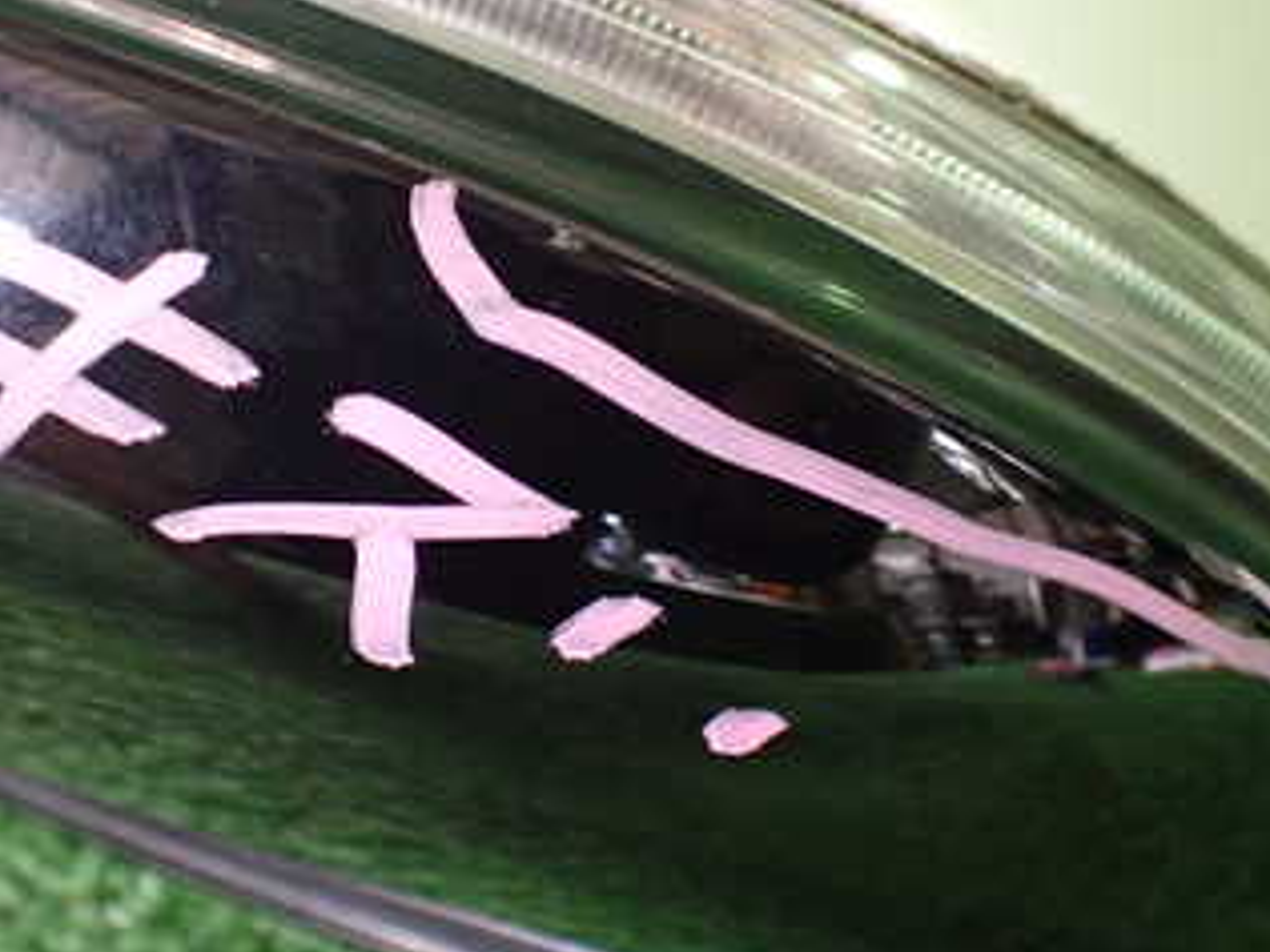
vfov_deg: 25.6
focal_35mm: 57
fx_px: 2091
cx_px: 559
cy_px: 353
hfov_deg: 33.7
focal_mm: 5.4
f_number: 2.3
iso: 800
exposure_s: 1/30
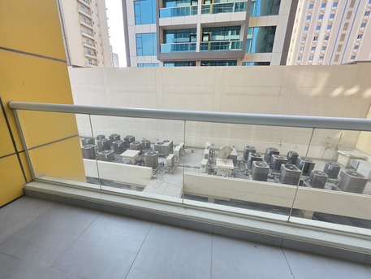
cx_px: 186
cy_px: 140
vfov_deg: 89.9
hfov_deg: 106.2
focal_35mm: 13
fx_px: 139
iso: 40
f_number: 1.9
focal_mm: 2.2
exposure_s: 1/445
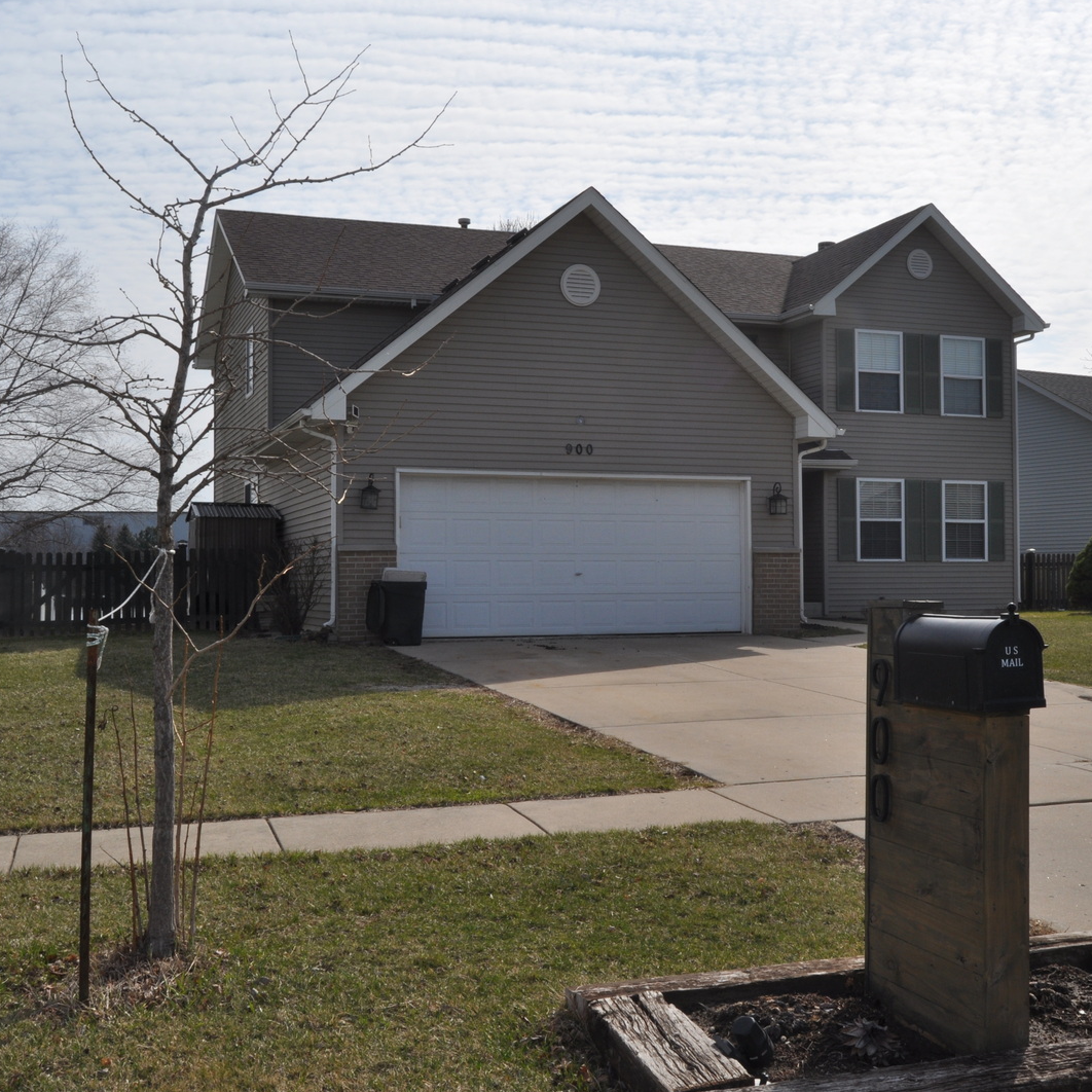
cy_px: 550
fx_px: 1392
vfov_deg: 42.8
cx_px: 615
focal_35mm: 39
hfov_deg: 42.8
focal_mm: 20
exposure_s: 1/200
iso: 200
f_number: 18
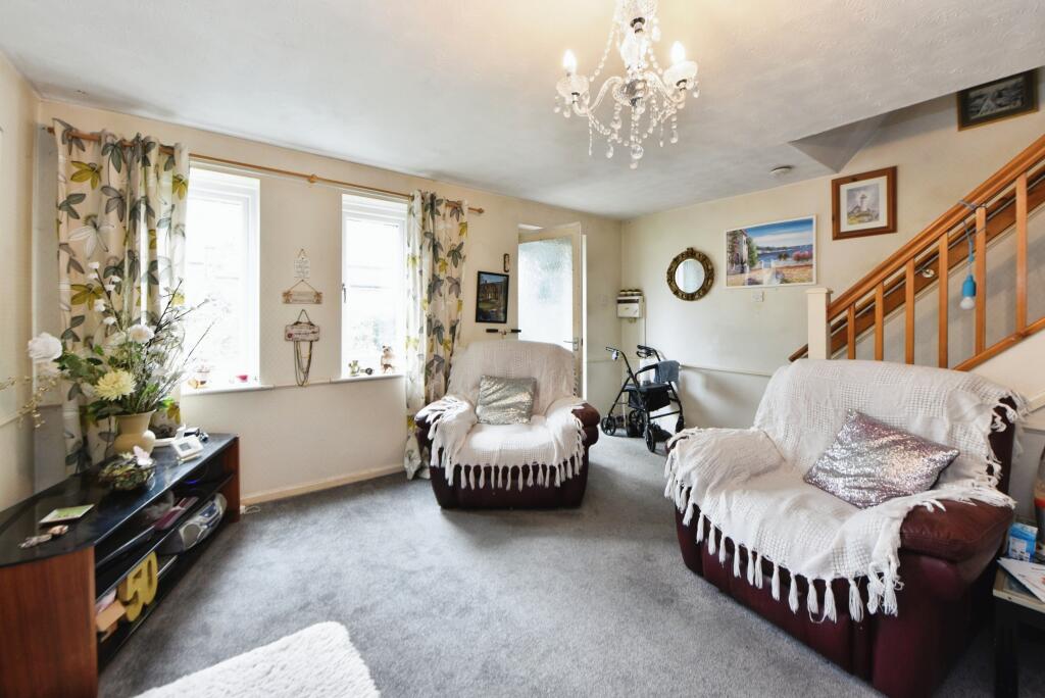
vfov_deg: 81.3
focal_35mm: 14
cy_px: 349
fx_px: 407
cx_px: 522
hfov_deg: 104.2
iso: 800
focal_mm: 14
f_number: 8
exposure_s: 1/15
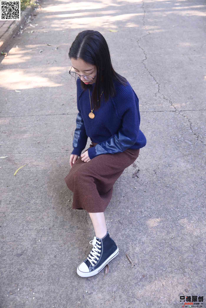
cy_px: 154
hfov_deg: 37.9
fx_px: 300
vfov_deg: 54.4
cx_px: 103
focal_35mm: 35
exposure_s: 1/40
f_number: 5.6
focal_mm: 35
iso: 160
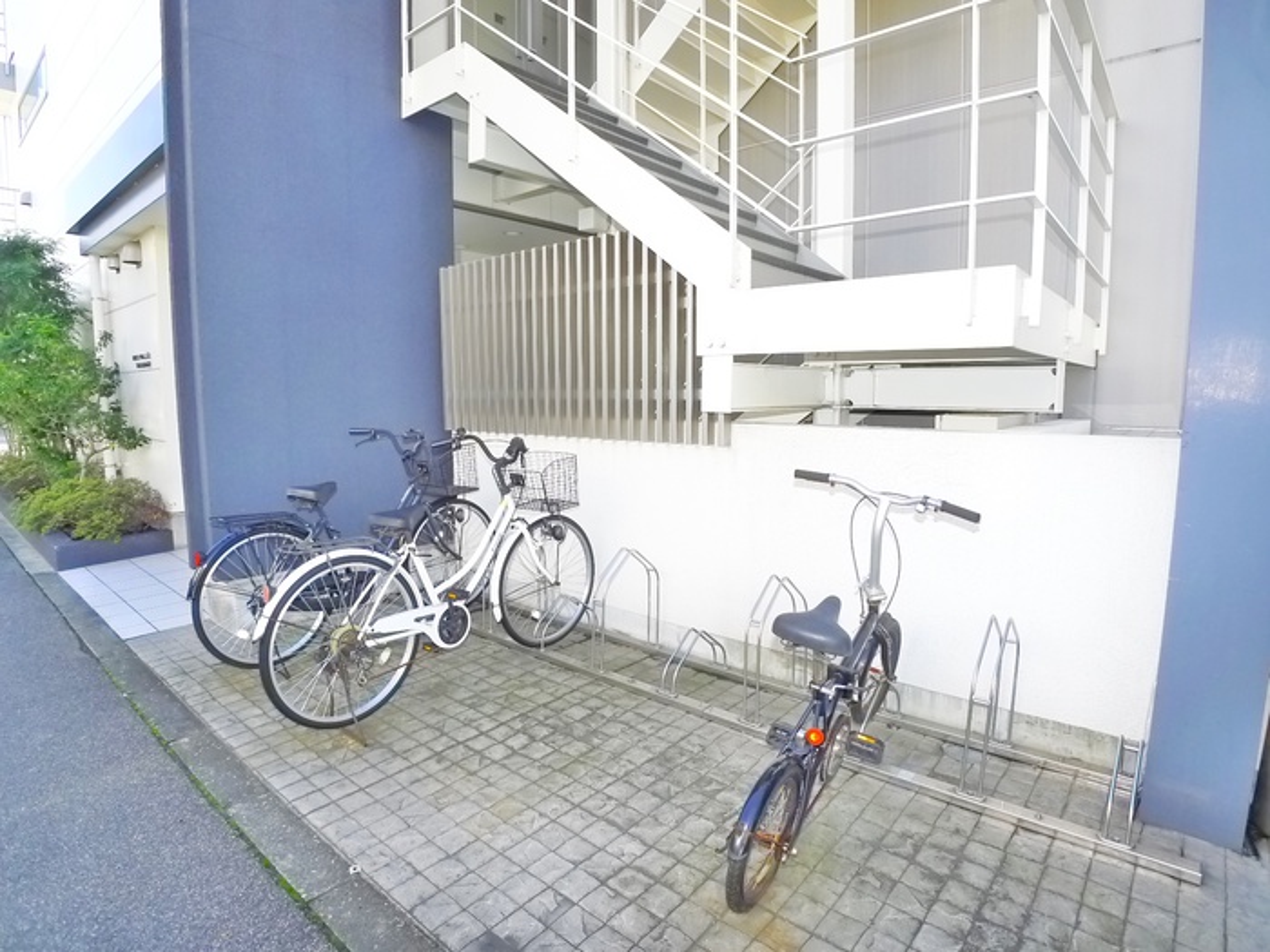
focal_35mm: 24
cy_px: 476
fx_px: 881
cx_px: 635
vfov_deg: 56.8
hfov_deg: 71.6
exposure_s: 1/200
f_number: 2.8
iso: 400
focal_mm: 5.1
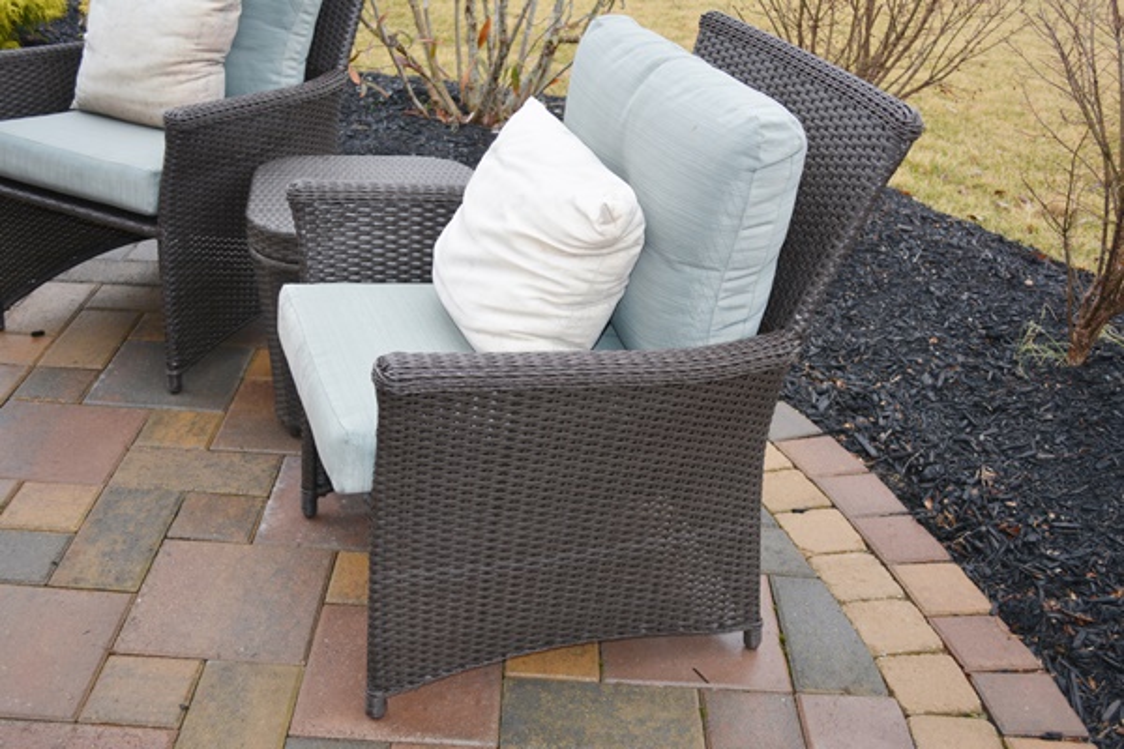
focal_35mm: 36
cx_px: 562
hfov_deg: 53.1
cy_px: 374
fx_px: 1124
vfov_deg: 36.9
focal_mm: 24
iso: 180
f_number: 4
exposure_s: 1/200
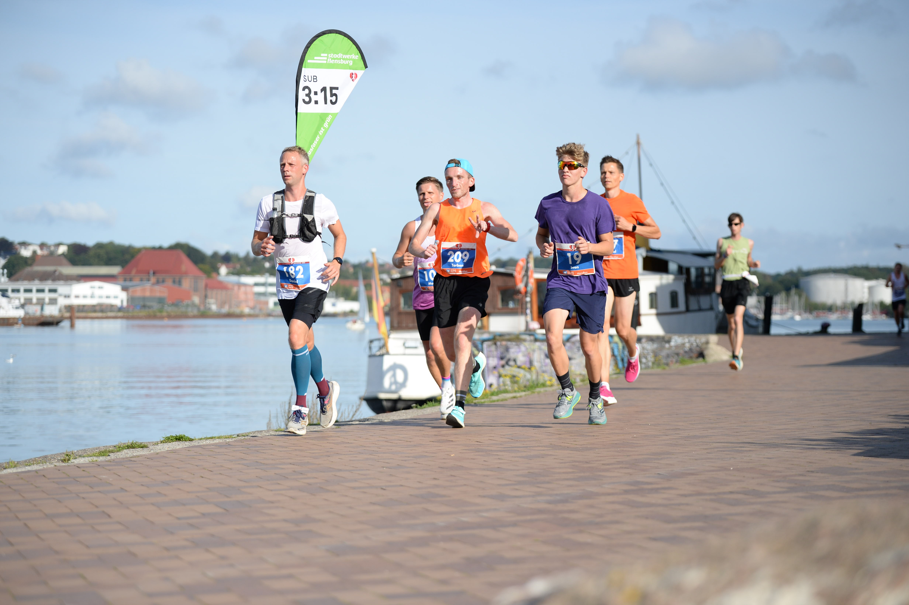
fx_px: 2069
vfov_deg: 16.6
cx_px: 454
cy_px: 302
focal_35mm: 82
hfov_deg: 24.8
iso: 400
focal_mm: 82
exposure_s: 1/8000
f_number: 2.8
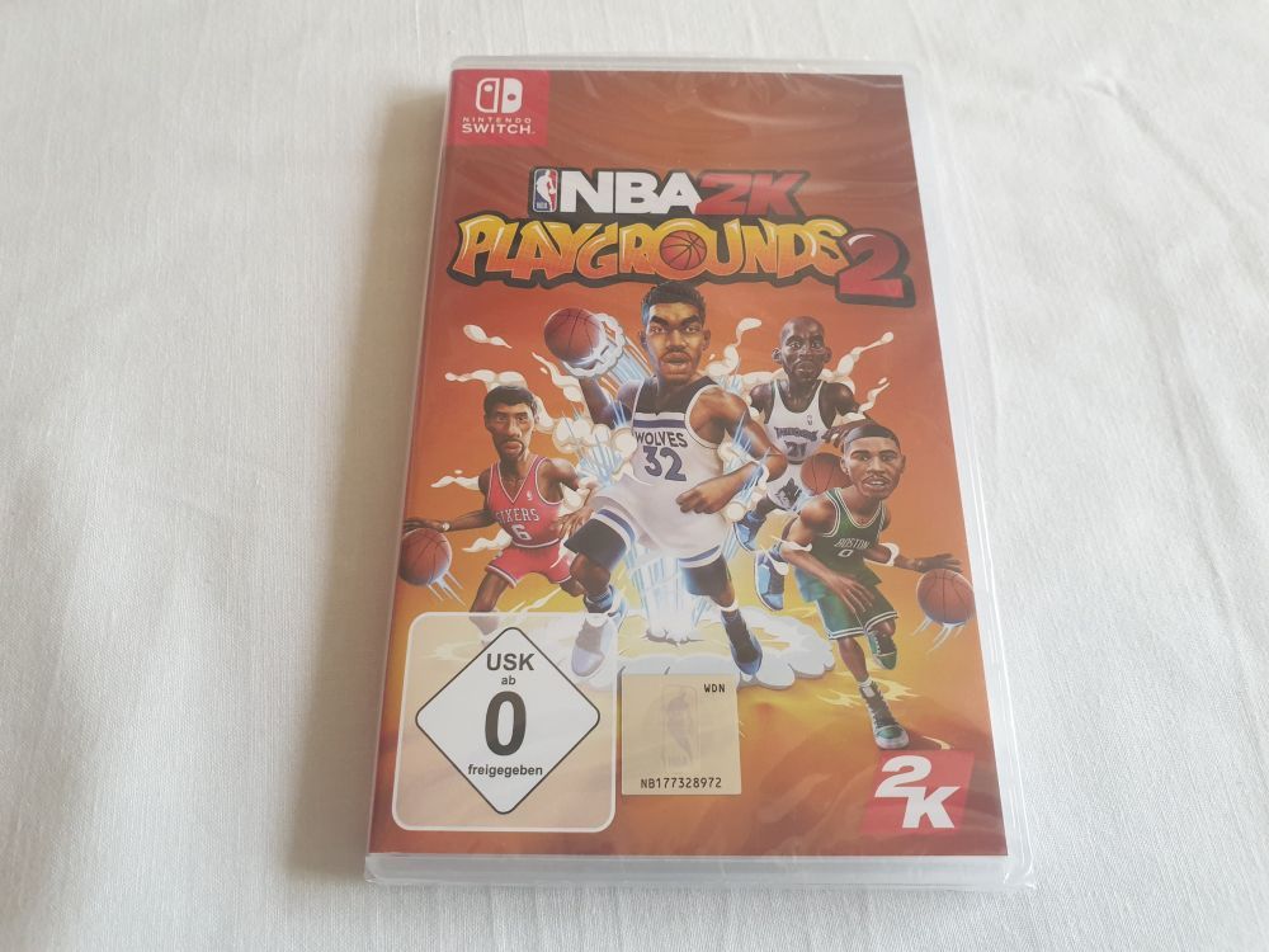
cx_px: 634
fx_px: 953
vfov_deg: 53.1
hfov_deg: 67.3
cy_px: 476
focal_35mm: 26
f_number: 2.4
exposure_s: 1/60
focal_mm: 4.3
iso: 250
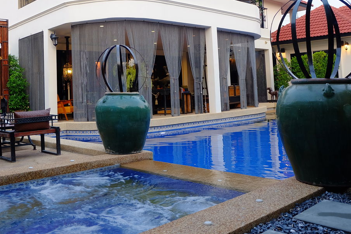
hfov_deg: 51.5
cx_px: 141
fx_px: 361
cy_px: 70
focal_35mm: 37
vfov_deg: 35.4
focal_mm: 16
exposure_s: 1/26
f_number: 3.5
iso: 400
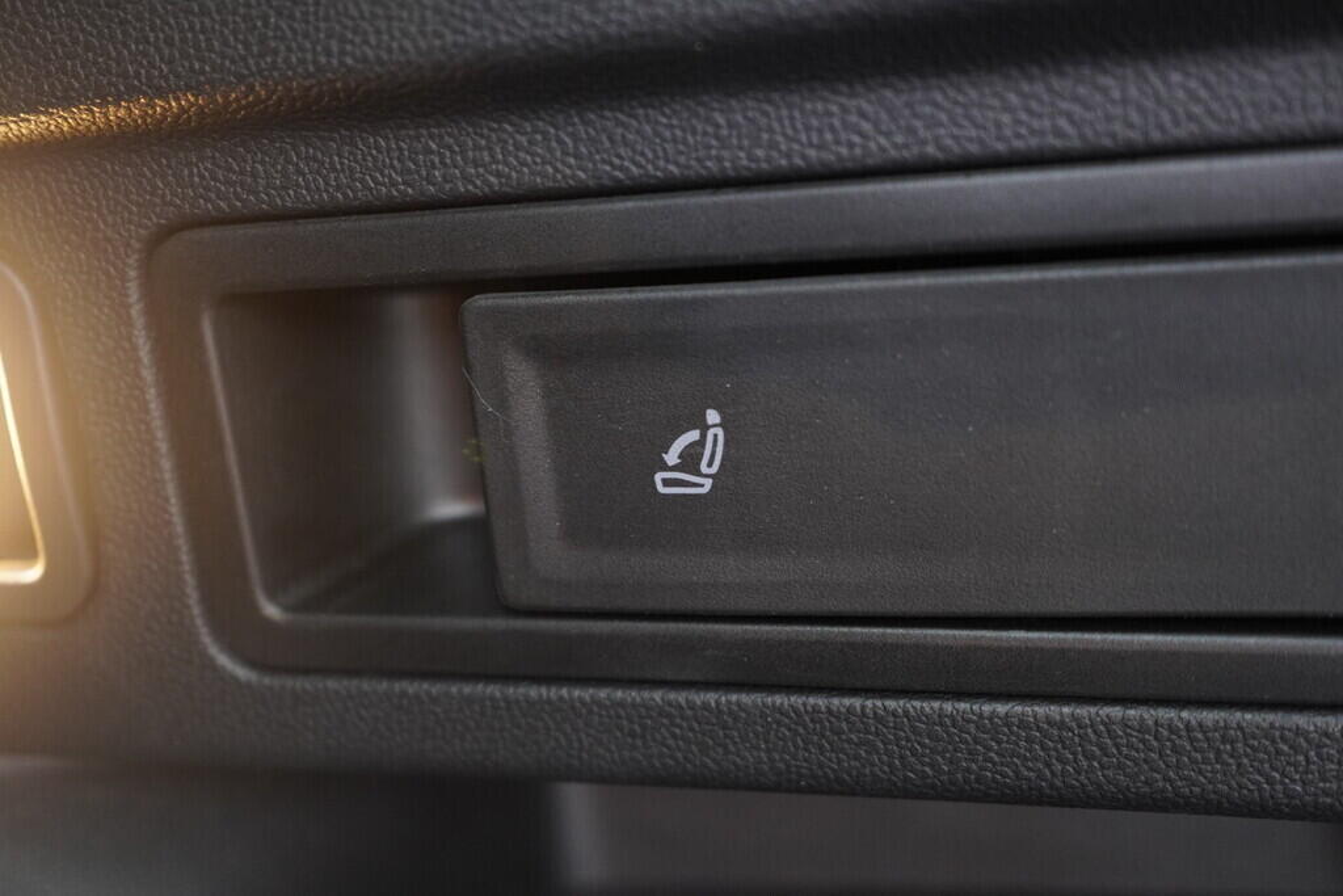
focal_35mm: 36
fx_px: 1343
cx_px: 672
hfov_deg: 53.1
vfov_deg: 36.9
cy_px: 448
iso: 1250
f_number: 2.8
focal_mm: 24
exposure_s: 1/40
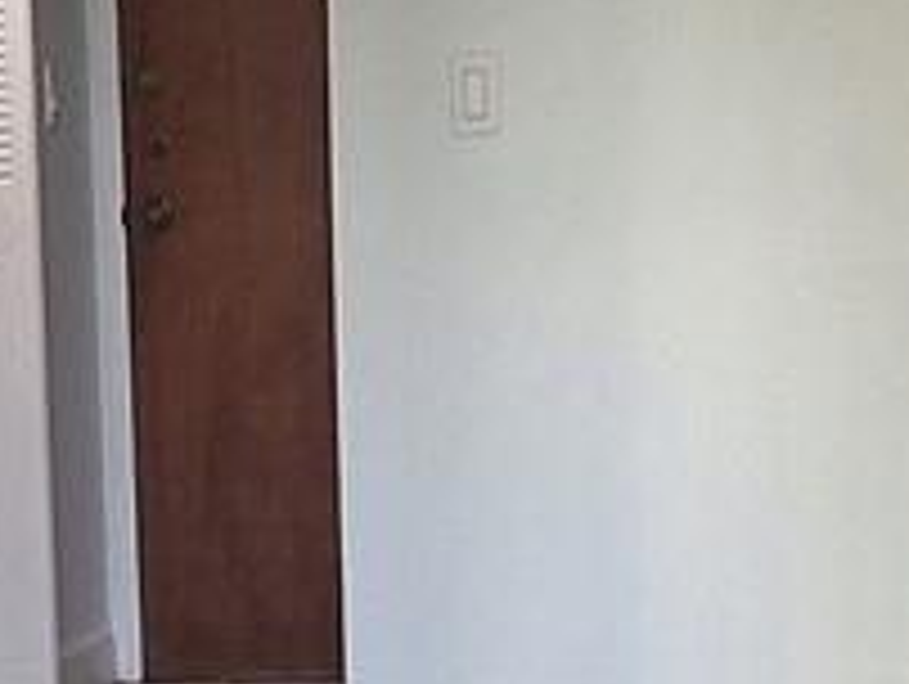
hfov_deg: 10.8
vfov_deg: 7.7
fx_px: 4785
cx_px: 40
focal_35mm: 182
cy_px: 1593
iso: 80
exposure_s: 1/40
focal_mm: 5.54
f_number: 1.8
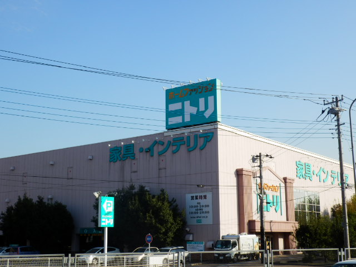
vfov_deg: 25.7
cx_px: 178
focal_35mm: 57
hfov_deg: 33.8
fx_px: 586
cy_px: 134
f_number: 4.5
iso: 80
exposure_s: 1/500
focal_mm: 10
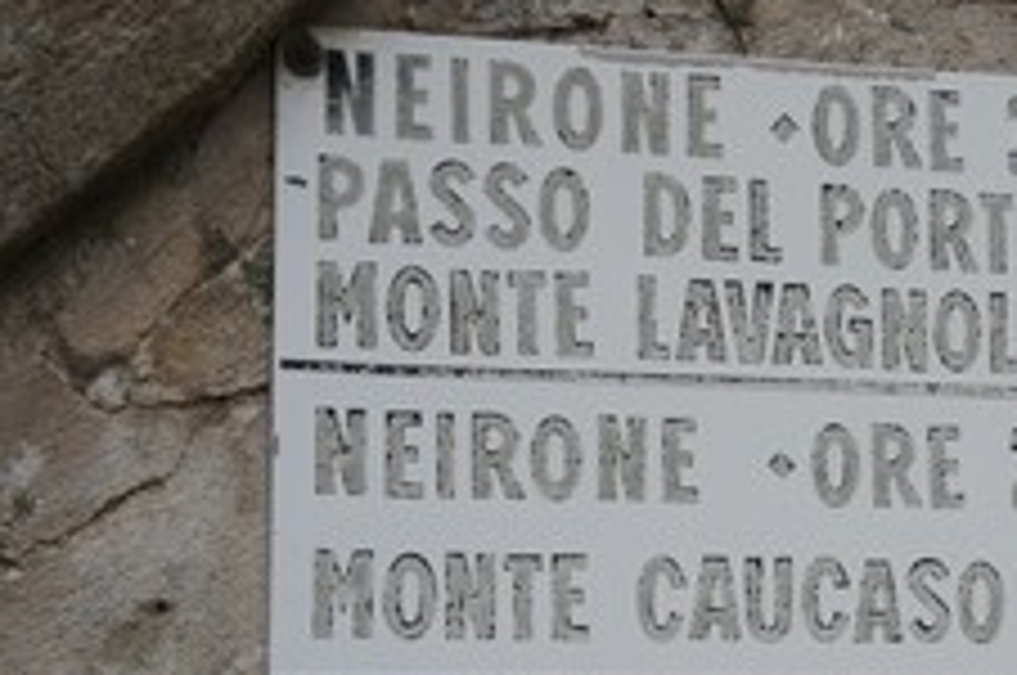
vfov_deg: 12.7
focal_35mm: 107
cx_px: 918
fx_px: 3019
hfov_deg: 18.8
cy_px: 495
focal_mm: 35
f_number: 5.6
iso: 500
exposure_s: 1/250
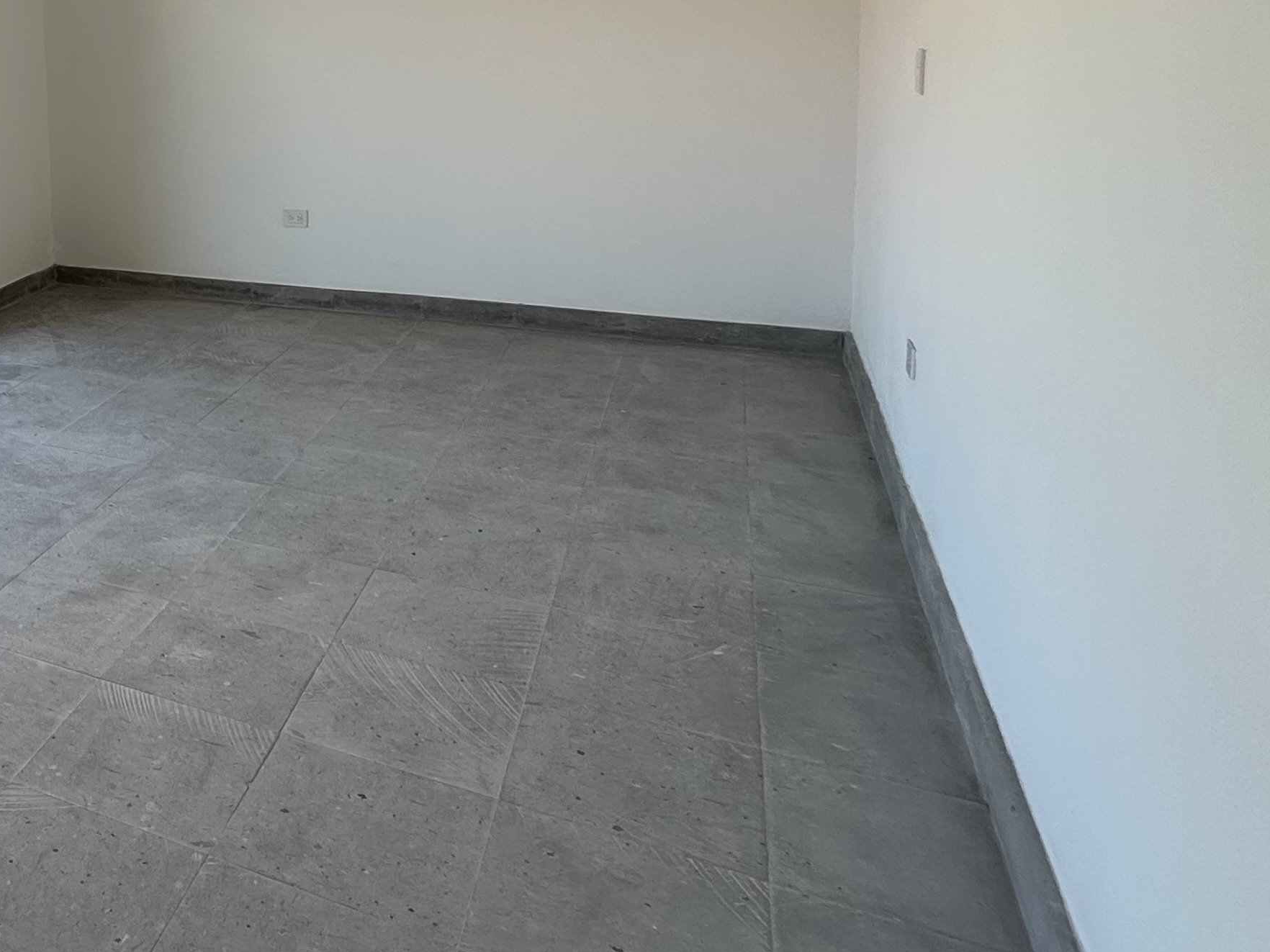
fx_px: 1174
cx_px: -85
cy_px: 143
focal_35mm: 32
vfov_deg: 41.5
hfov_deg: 45.0
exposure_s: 1/217
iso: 40
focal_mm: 2.22
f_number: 2.2
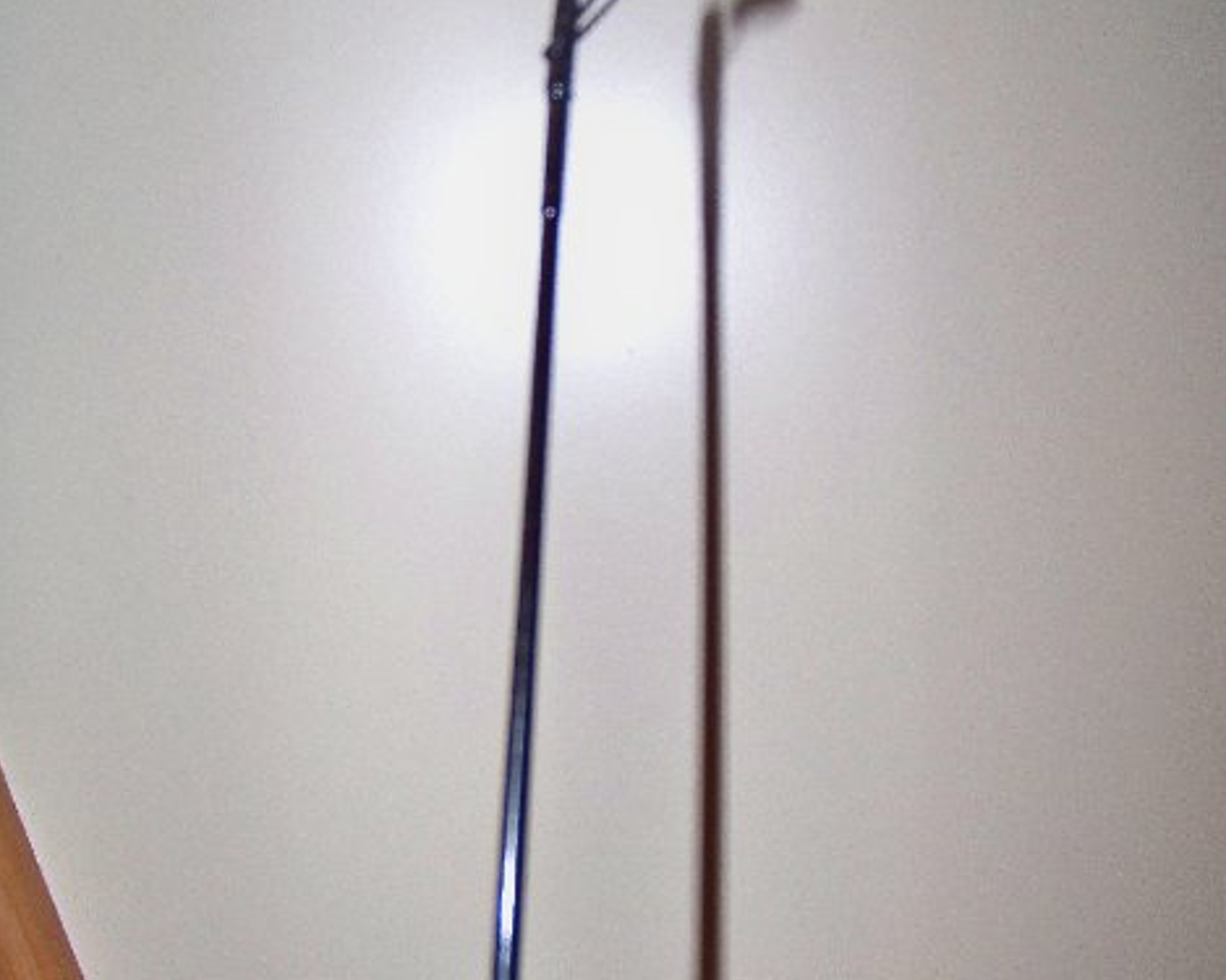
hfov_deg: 42.0
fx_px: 1596
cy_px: 604
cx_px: 622
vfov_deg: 34.0
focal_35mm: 44
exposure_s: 1/30
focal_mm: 5.85
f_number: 2.8
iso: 200
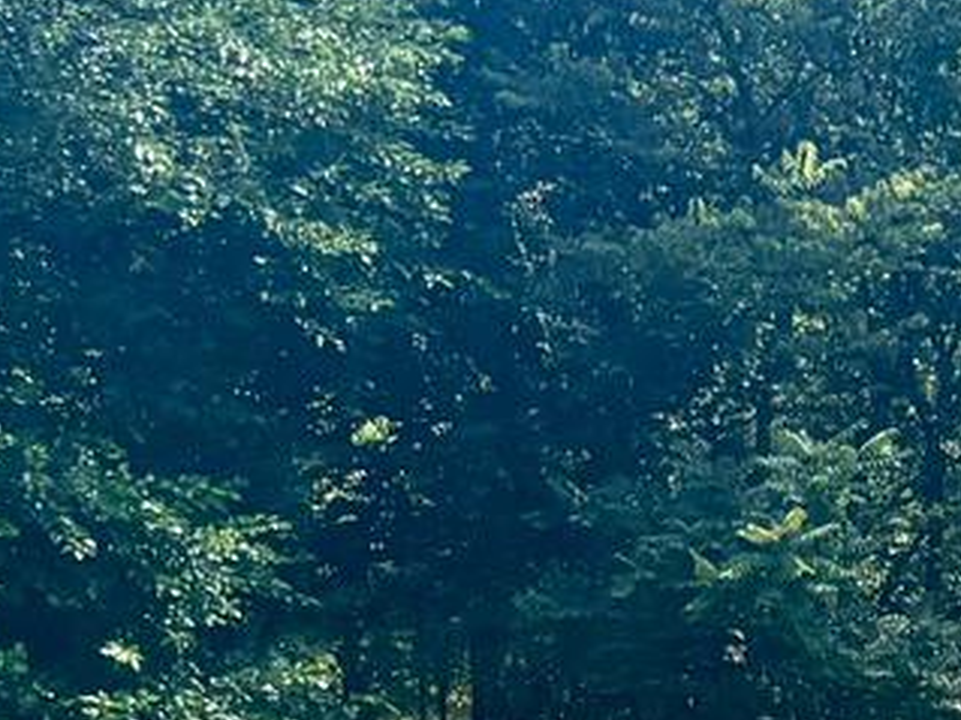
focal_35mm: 167
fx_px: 4634
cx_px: 2564
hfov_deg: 9.9
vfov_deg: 8.7
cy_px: 1118
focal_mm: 5.96
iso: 50
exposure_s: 1/1047
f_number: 1.6
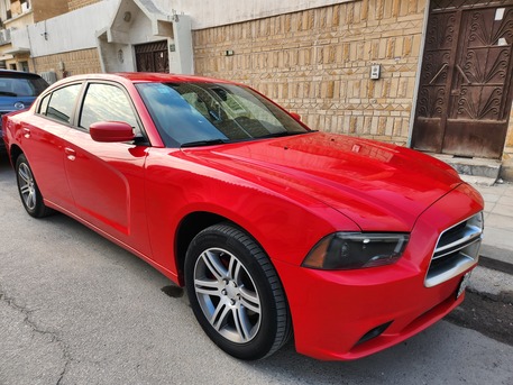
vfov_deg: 58.9
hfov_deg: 73.9
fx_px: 341
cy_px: 192
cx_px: 256
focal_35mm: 23
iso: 25
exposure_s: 1/180
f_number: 1.8
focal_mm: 5.4
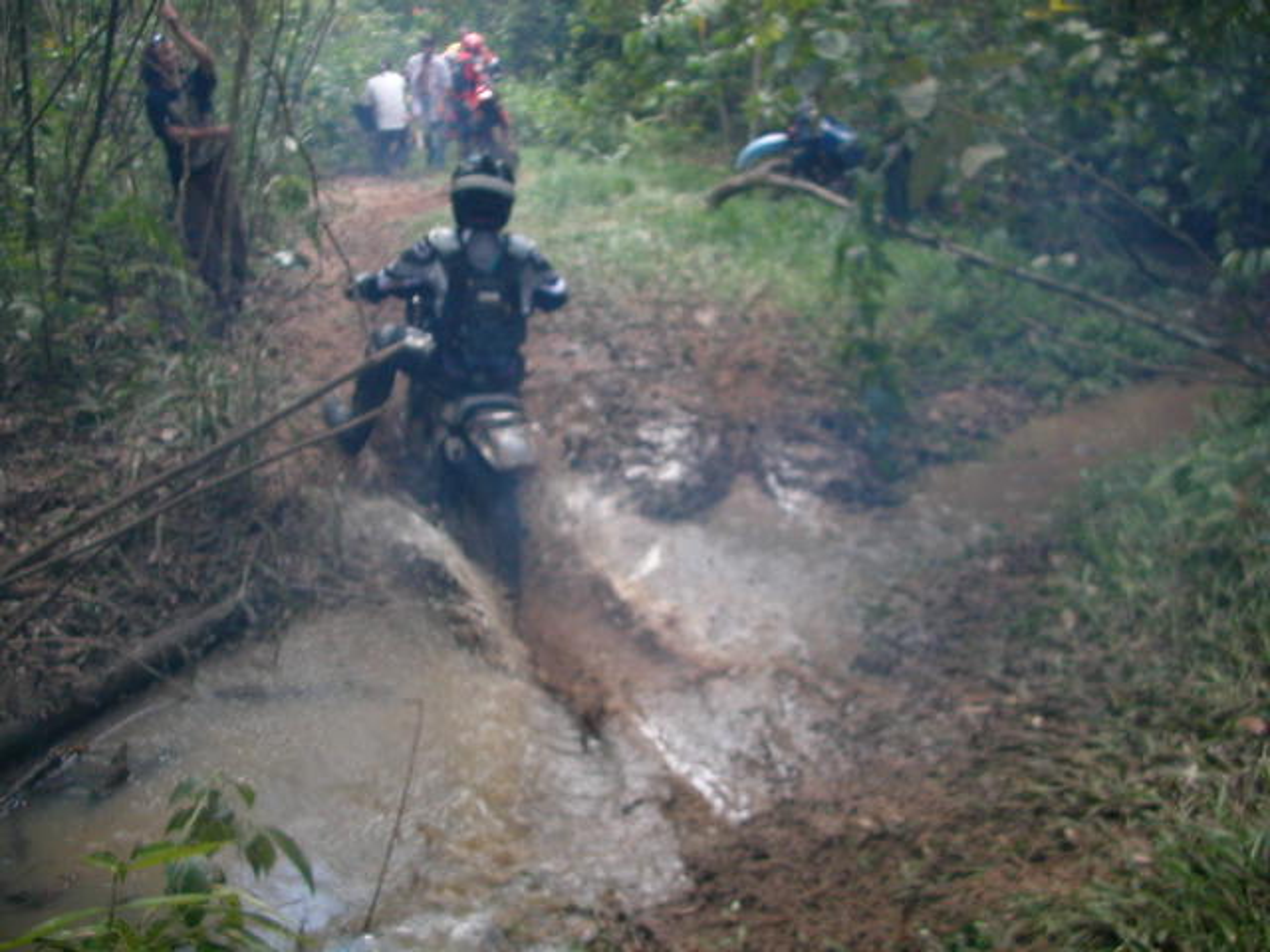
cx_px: 635
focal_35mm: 37
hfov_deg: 50.1
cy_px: 476
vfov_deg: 38.7
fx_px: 1357
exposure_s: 1/104
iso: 100
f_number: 2.7
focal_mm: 5.6
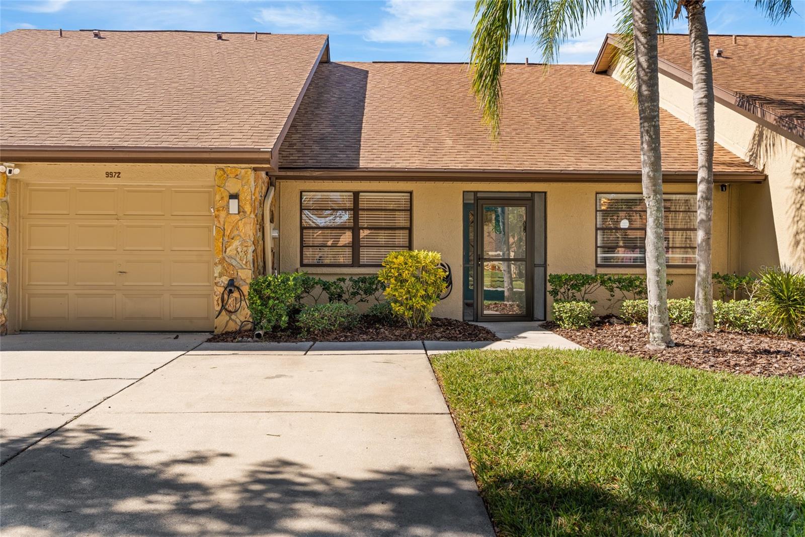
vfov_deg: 44.9
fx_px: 648
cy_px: 268
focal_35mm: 29
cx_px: 402
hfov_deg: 63.7
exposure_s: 1/80
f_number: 8
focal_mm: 29
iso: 250
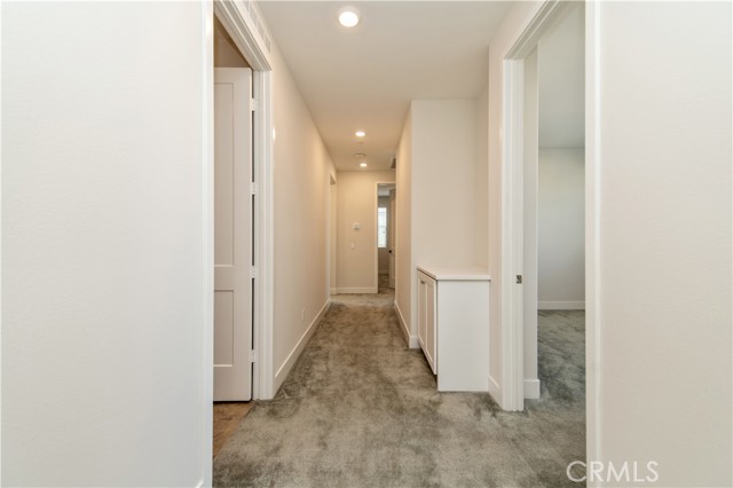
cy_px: 244
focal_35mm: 14
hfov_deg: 104.3
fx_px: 285
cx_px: 366
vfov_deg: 81.1
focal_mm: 14
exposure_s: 1/60
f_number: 4
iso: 360
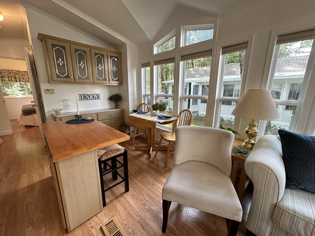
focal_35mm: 14
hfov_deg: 102.1
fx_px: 127
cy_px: 118
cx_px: 158
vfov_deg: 85.7
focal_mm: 2.22
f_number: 2.2
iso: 250
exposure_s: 1/120
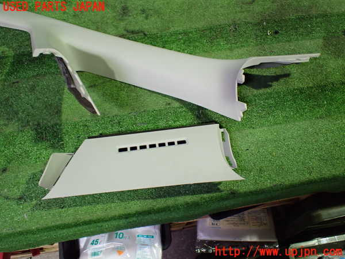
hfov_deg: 60.0
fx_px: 299
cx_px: 172
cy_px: 130
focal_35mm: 30
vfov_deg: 46.8
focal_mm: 5.4
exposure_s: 1/60
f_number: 2.3
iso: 800
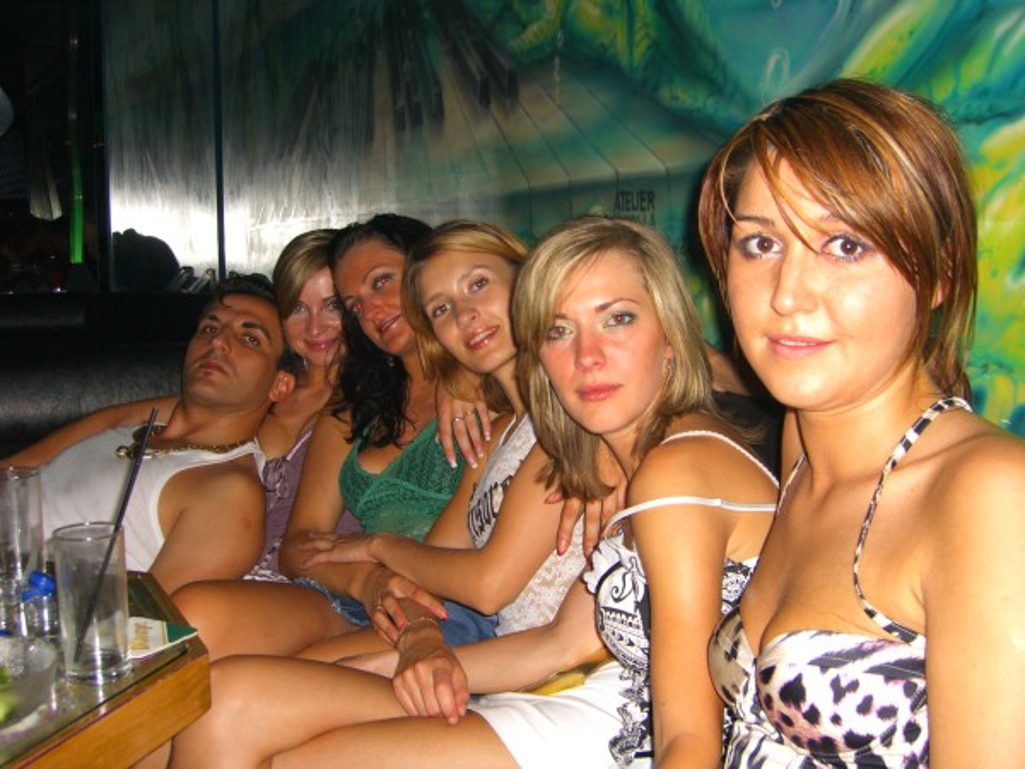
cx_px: 512
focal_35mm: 38
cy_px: 384
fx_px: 1125
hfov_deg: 49.0
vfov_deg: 37.7
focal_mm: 7.9
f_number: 2.8
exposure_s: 1/60
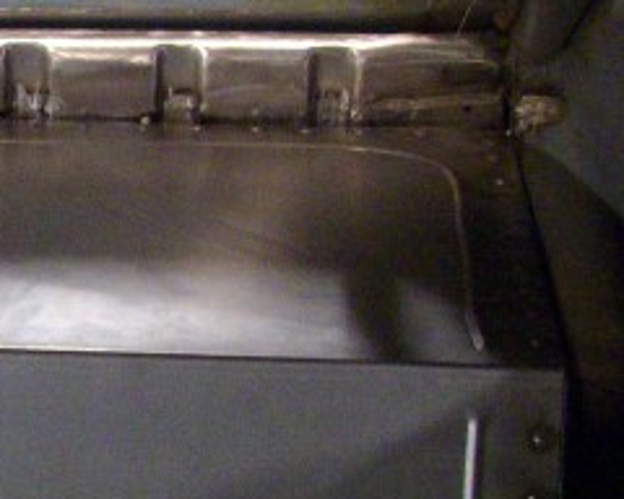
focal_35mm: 150
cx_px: -517
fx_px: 2770
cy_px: 434
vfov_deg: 10.3
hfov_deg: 11.8
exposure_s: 1/13
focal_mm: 6
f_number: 2.7
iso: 320
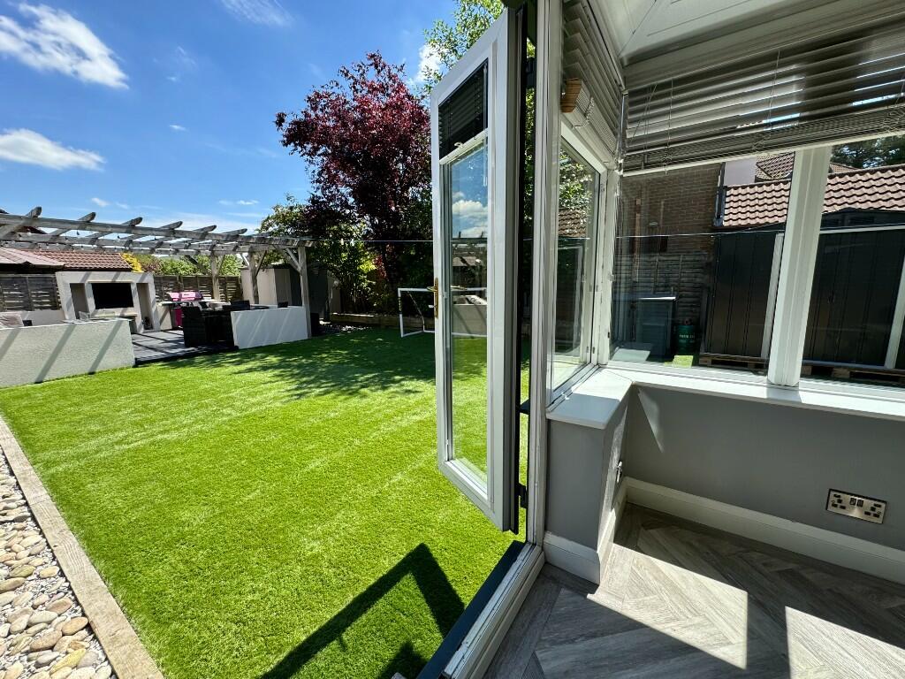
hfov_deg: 102.1
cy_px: 340
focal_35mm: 14
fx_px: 366
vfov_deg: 85.7
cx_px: 452
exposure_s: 1/565
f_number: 2.2
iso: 40
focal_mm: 2.22
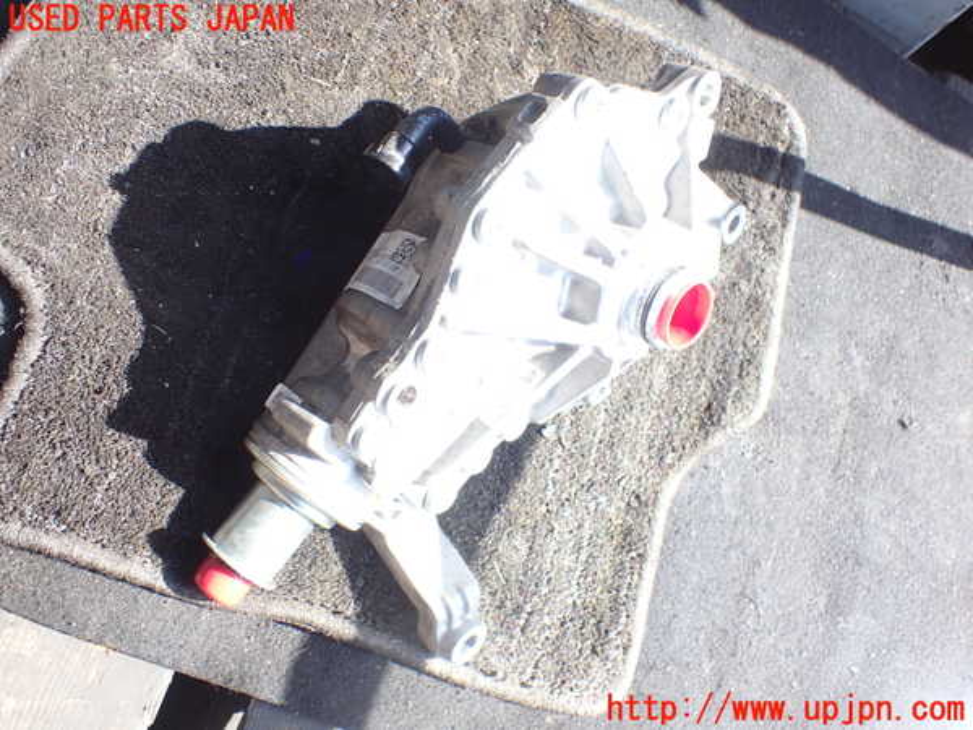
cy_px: 365
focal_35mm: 30
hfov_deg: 60.0
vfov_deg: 46.8
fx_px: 843
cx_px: 486
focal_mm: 5.4
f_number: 2.3
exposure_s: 1/160
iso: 100
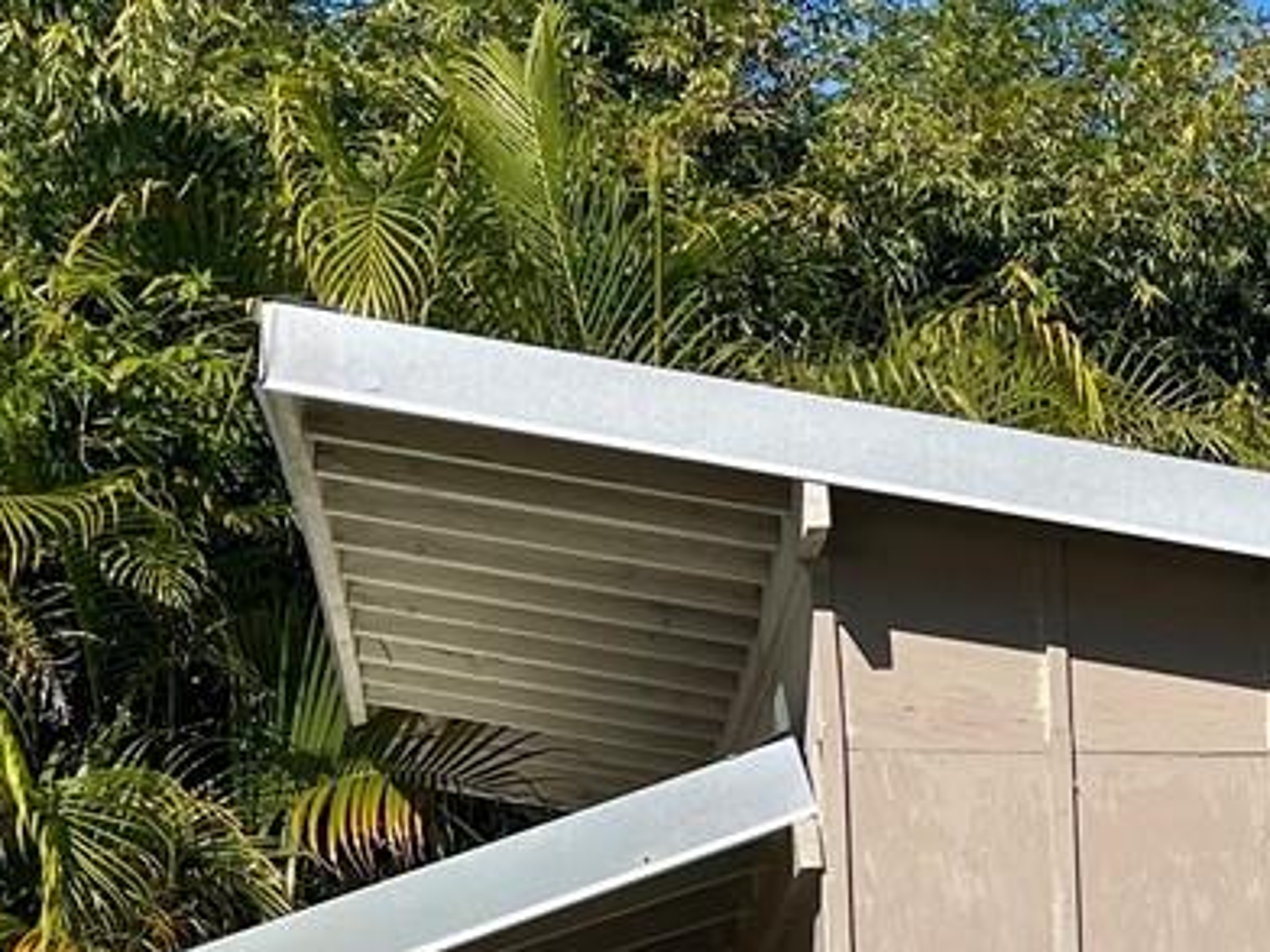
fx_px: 3742
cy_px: 1370
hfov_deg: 18.4
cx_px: 1484
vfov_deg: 13.7
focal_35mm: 102
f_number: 1.6
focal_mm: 5.1
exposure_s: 1/4902
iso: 32
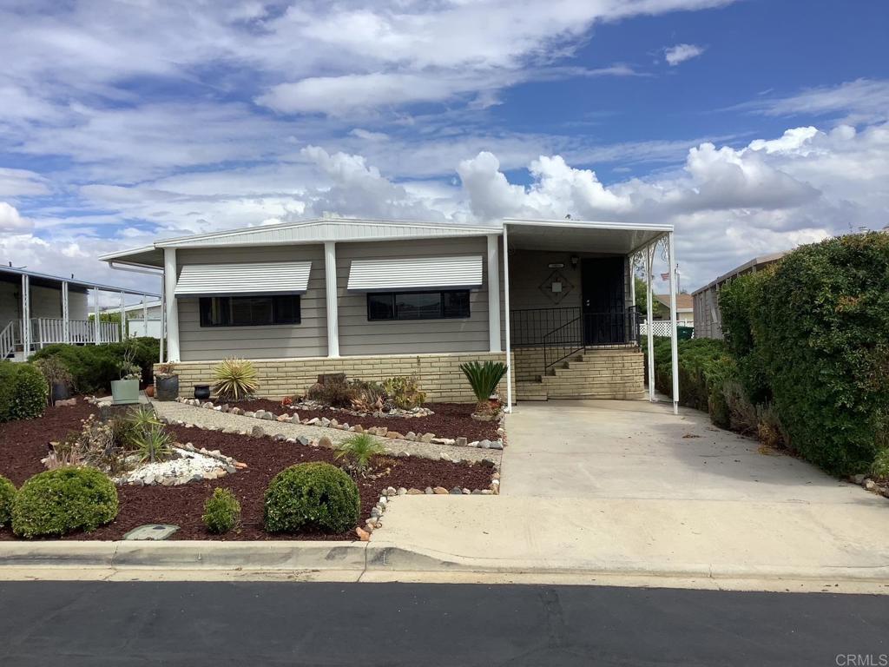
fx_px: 796
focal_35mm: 31
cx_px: 444
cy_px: 334
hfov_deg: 58.4
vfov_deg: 45.4
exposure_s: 1/2203
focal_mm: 3.3
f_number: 2.4
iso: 25
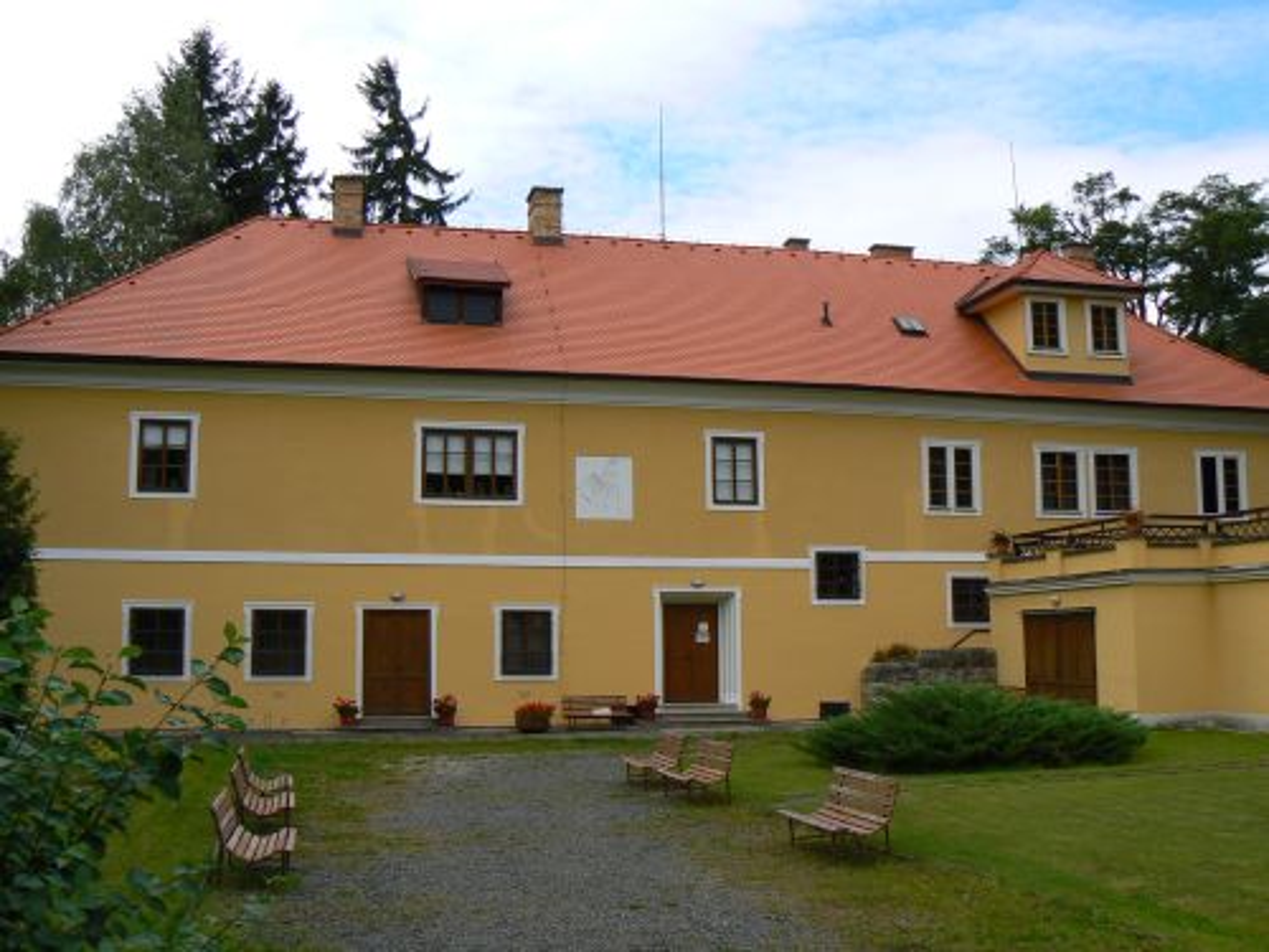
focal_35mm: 36
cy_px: 476
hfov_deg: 51.4
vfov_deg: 39.7
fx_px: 1320
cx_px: 634
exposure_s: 1/400
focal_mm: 6
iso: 80
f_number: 5.6
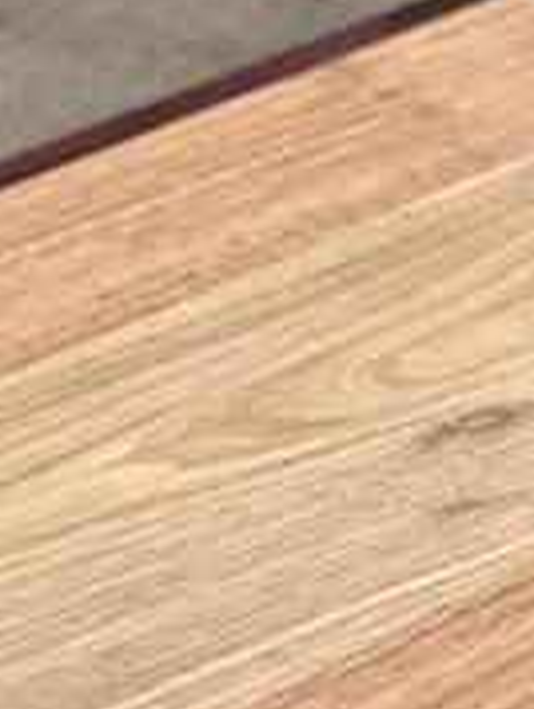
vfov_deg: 11.2
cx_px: -84
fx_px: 3591
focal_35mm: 175
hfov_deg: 8.4
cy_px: 713
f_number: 2.4
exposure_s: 1/623
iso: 16
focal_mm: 6
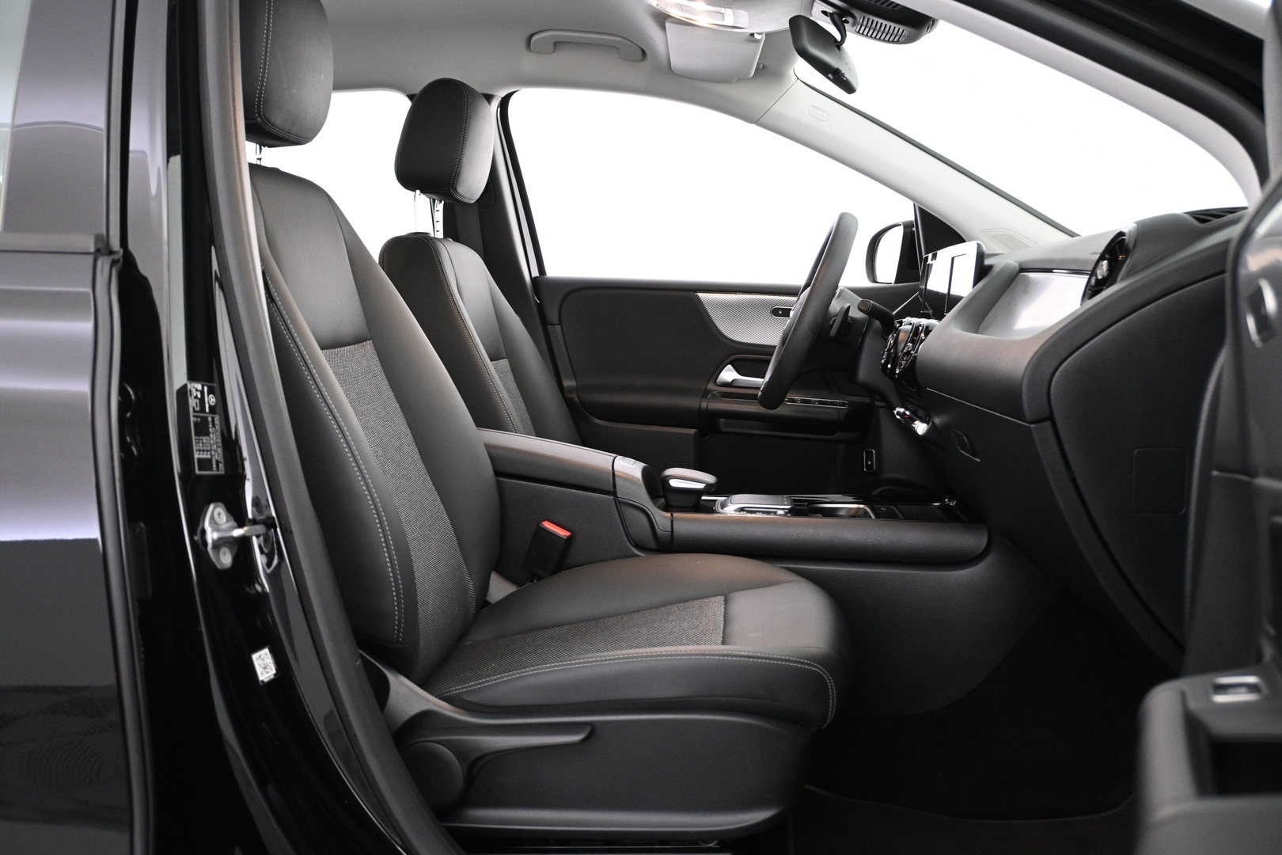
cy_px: 428
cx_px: 641
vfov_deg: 40.0
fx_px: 1175
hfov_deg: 57.2
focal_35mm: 33
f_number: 4
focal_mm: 22
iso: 1600
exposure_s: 1/25
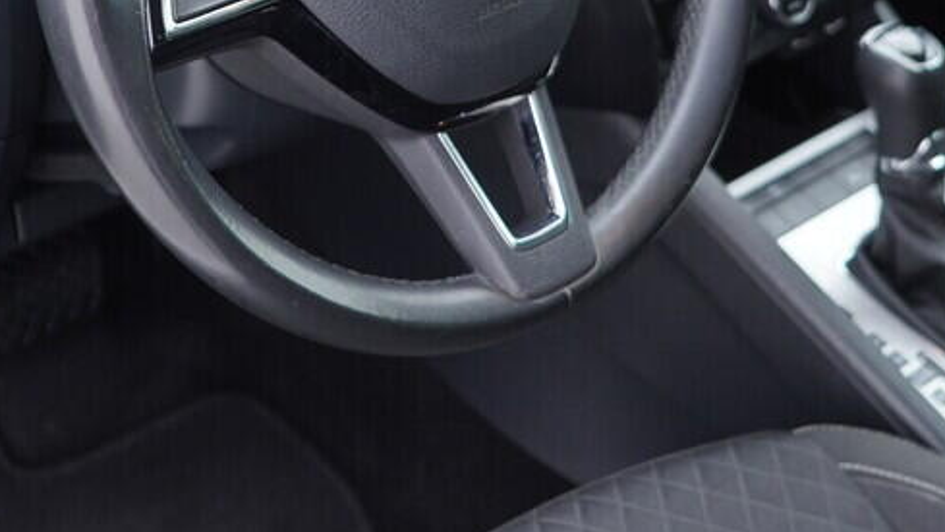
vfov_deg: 14.8
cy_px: -84
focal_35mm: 79
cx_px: 348
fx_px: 1979
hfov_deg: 26.8
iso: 200
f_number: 2.8
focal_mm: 24
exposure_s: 1/40
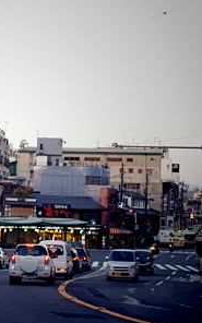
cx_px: -37
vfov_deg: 21.0
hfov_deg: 12.9
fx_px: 872
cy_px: 162
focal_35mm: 99
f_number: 8
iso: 1600
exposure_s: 1/80
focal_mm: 42.5
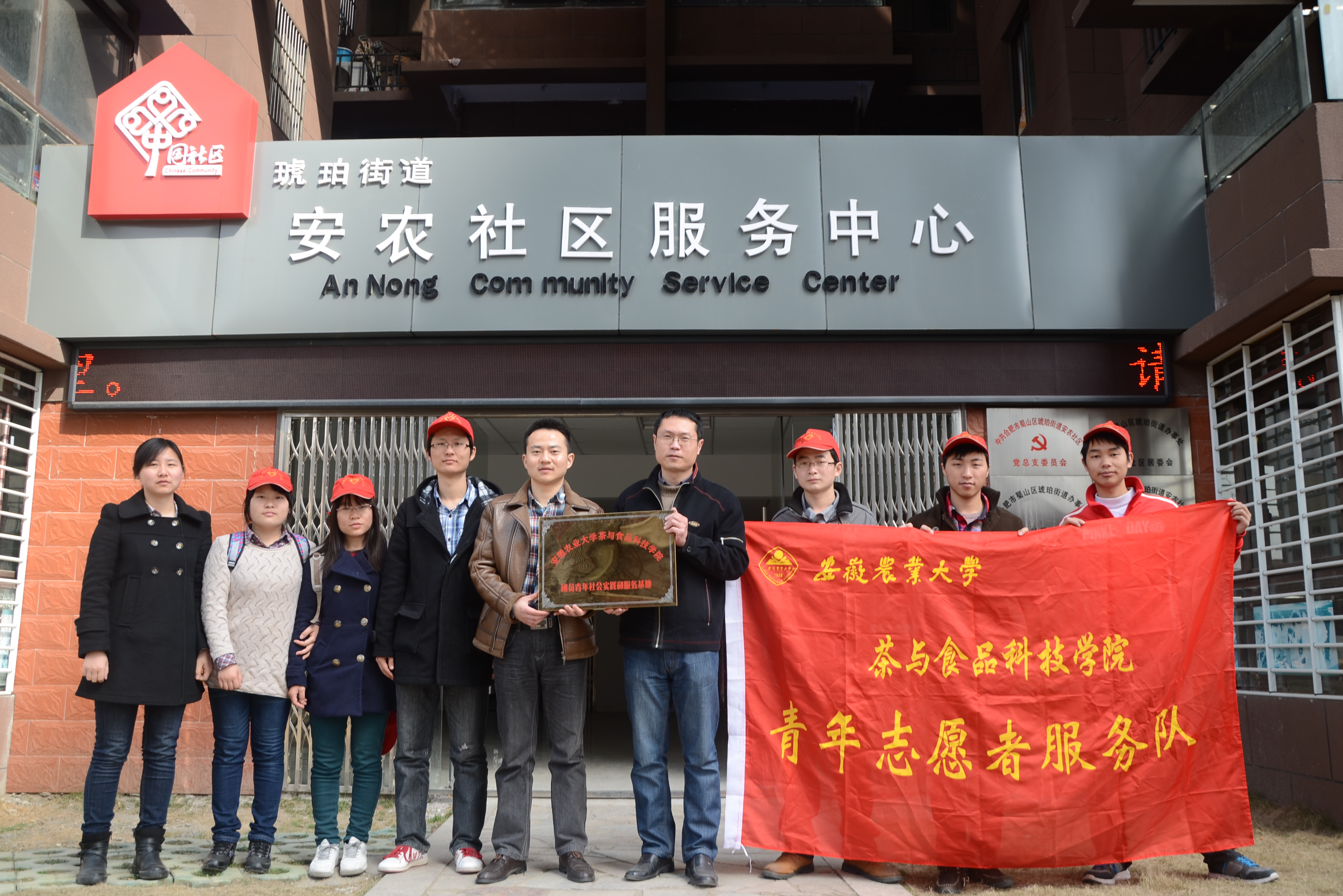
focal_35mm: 33
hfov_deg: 57.9
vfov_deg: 40.5
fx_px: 1213
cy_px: 441
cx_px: 670
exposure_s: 1/160
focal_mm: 21
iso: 100
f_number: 5
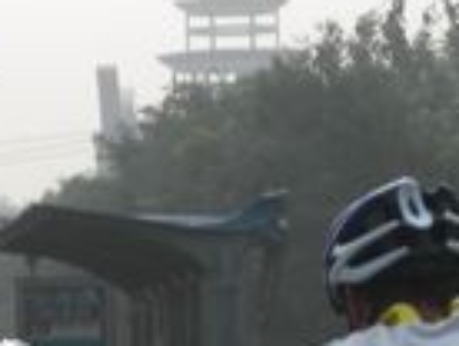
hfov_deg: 5.1
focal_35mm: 390
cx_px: 37
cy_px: 604
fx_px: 5180
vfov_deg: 3.8
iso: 50
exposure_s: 1/320
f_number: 5.3
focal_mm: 18.9
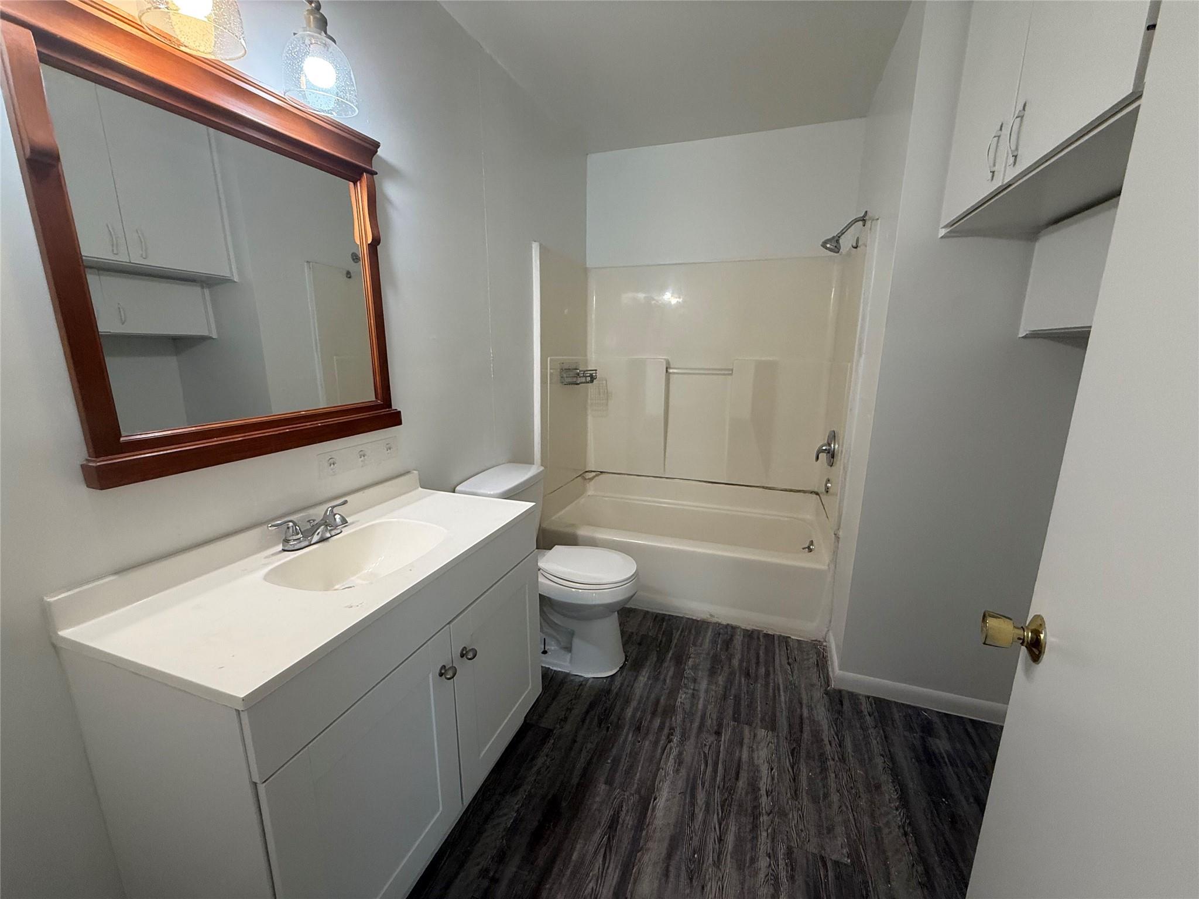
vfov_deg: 85.7
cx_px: 600
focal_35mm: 14
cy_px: 450
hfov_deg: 102.1
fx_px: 485
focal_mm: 2.22
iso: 250
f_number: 2.2
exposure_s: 1/120
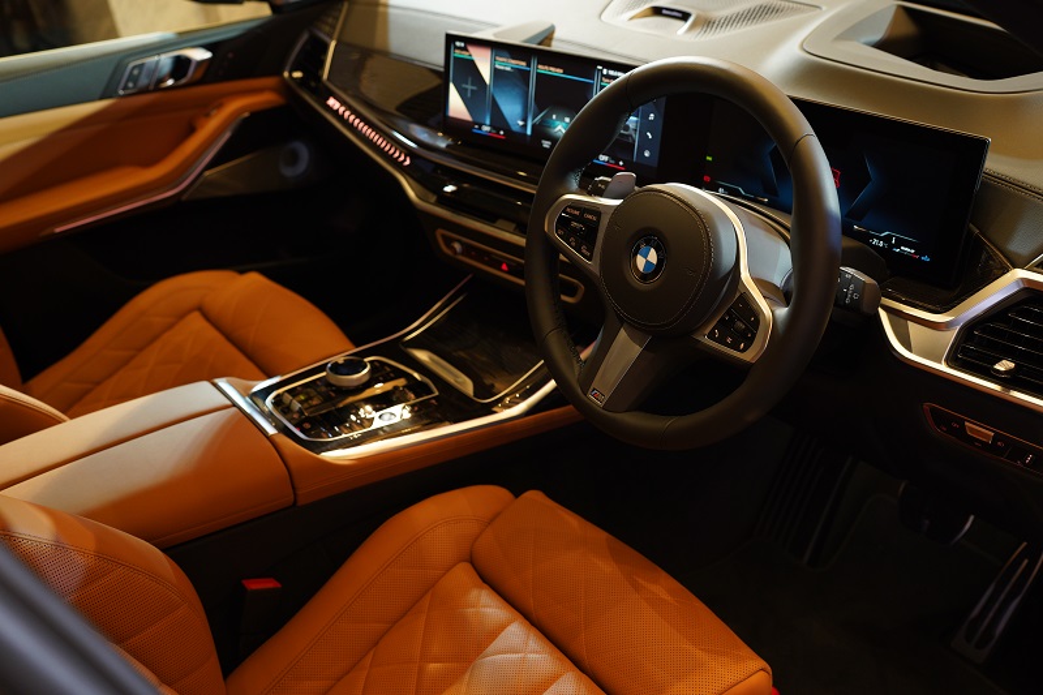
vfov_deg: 37.8
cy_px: 348
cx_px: 522
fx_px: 1014
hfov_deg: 54.4
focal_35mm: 35
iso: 800
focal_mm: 35
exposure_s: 1/30
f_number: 4
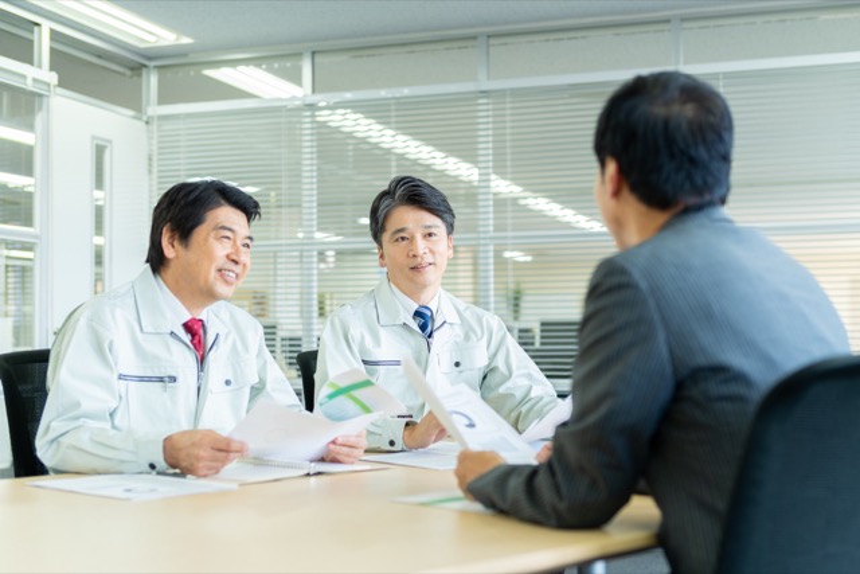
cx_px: 430
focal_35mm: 50
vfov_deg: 27.0
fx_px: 1195
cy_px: 287
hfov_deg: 39.6
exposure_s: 1/160
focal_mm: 50
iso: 500
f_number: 3.2
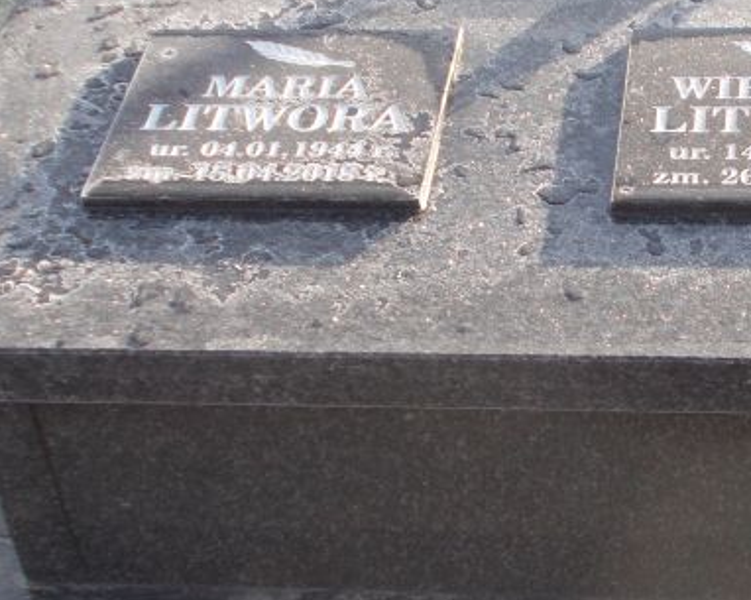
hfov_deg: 21.1
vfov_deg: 17.2
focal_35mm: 89
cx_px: 659
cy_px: 270
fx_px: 1977
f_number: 3.6
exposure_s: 1/125
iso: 80
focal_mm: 6
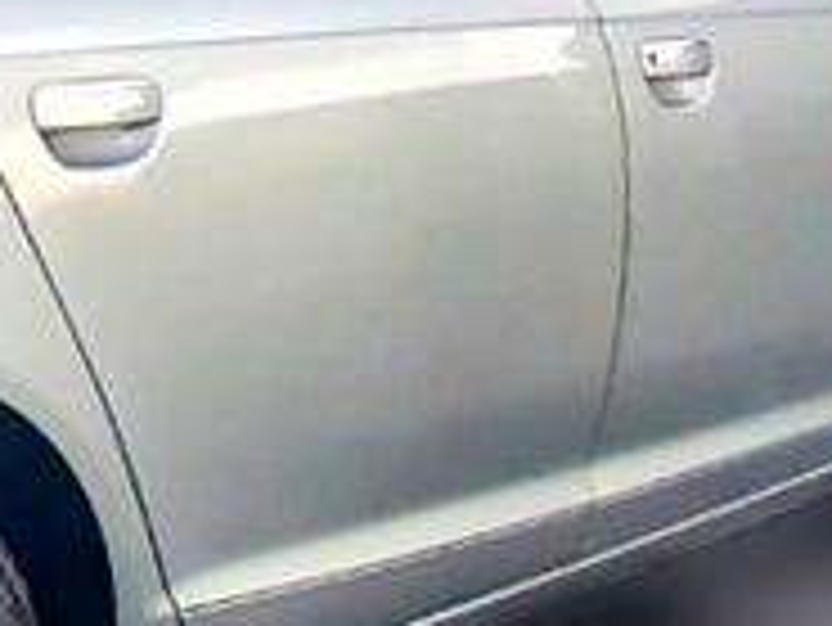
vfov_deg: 26.5
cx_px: -418
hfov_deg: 25.8
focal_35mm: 55
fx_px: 1323
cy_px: 234
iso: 50
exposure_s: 1/128
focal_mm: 1.4
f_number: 2.2
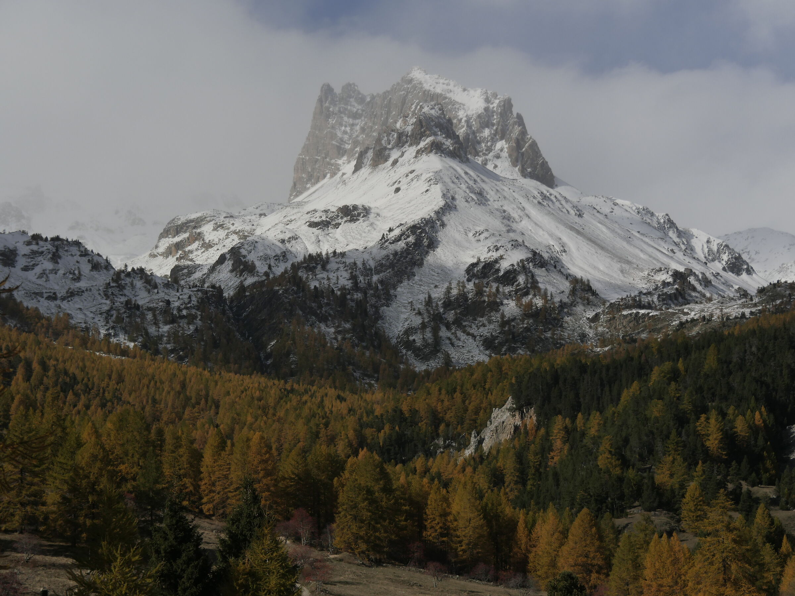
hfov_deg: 25.0
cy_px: 298
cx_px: 398
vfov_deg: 18.9
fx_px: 1791
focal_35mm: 78
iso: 200
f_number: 5.3
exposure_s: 1/4000
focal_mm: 39
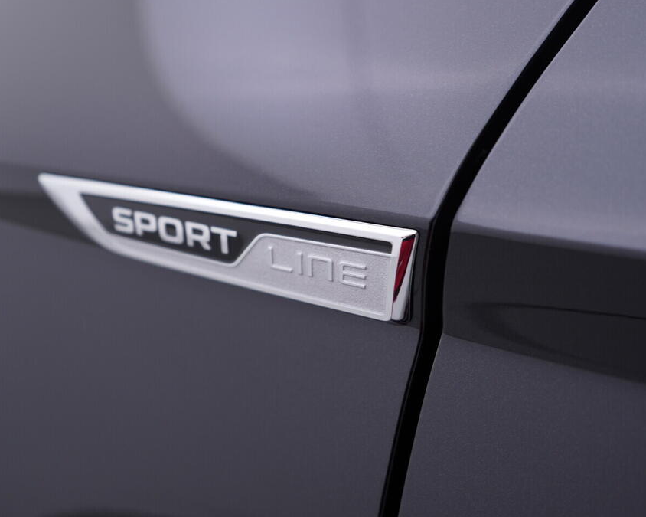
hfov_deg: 44.7
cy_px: 258
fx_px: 784
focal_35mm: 41
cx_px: 276
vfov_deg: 36.5
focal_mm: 24
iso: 125
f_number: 3.5
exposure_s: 1/60
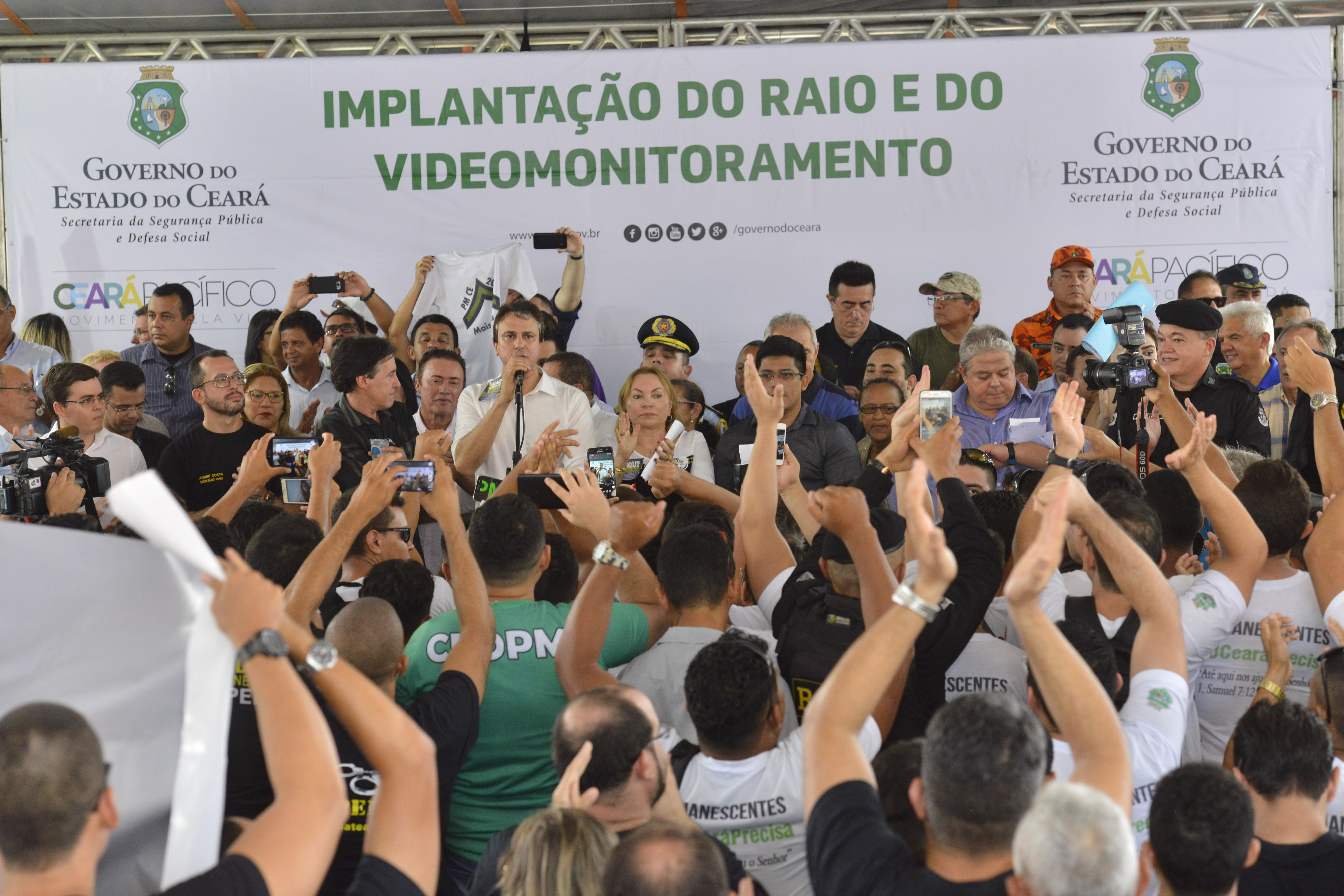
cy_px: 448
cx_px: 672
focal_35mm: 92
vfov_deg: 14.9
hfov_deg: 22.1
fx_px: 3434
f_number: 5
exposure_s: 1/250
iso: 2000
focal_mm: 92
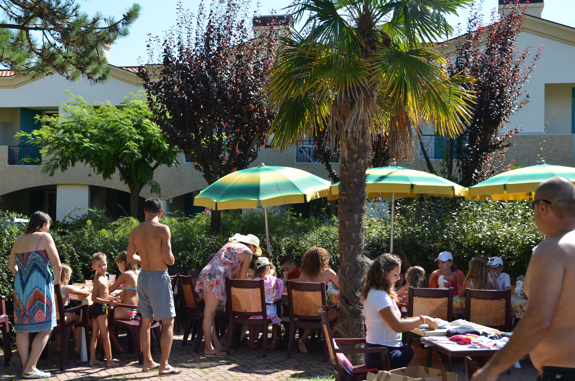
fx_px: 741
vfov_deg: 28.8
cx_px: 288
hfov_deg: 42.4
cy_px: 190
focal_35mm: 46
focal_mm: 31
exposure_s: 1/250
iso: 180
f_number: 8
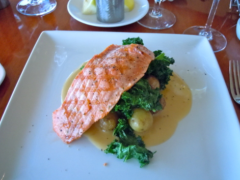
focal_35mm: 35
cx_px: 124
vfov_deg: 40.7
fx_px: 243
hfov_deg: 52.6
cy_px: 87
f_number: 4
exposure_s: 1/80
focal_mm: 5.9
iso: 800
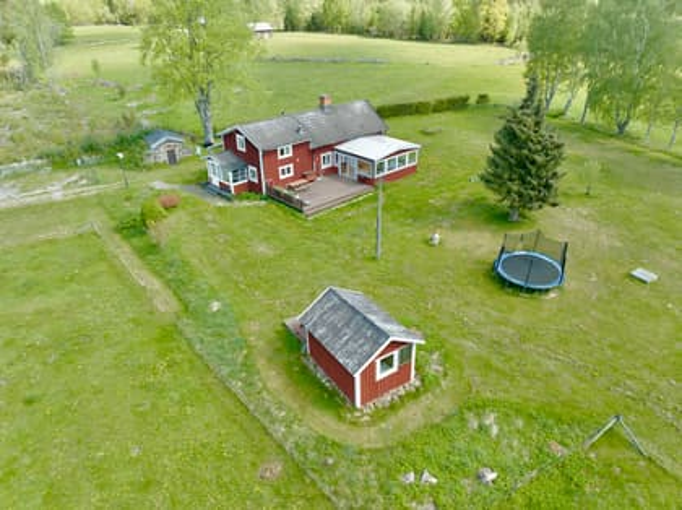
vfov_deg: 56.7
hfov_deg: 71.7
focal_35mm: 24
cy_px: 255
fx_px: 472
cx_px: 341
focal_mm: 12.29
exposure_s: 1/400
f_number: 2.8
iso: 110
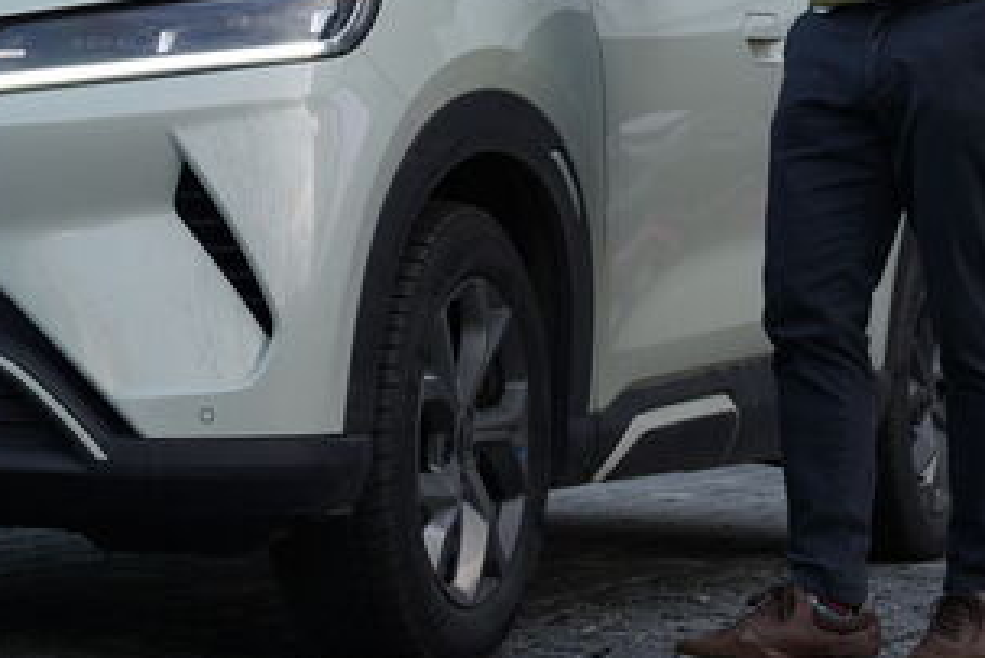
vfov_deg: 8.8
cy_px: -6
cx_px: 211
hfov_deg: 13.2
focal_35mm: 155
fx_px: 4243
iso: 200
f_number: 4
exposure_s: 1/160
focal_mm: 57
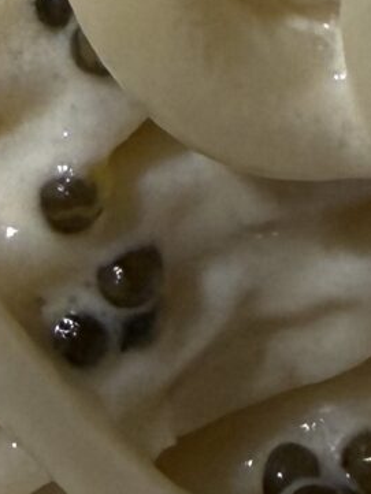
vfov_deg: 10.5
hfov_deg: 8.6
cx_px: -146
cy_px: -557
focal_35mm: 170
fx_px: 2428
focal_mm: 2.22
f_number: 2.2
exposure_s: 1/100
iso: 250
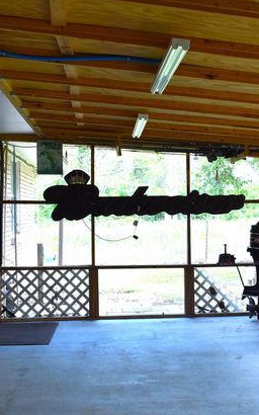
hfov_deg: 22.9
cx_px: 202
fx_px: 631
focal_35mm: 56
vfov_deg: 36.4
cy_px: 210
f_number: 5.6
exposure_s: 1/125
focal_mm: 23
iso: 400
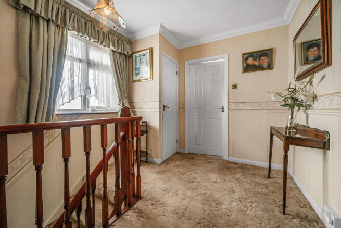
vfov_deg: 81.2
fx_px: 133
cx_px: 170
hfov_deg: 104.2
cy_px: 114
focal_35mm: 14
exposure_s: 1/125
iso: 320
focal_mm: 14
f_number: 7.1
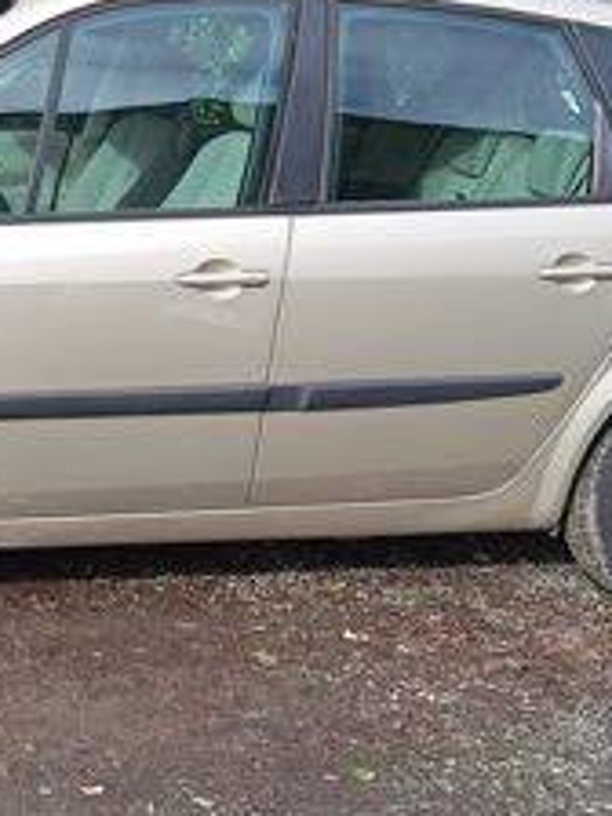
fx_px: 1886
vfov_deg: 24.0
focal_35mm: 80
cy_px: 153
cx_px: 36
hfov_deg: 18.1
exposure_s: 1/221
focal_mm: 4.22
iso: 108
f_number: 1.8
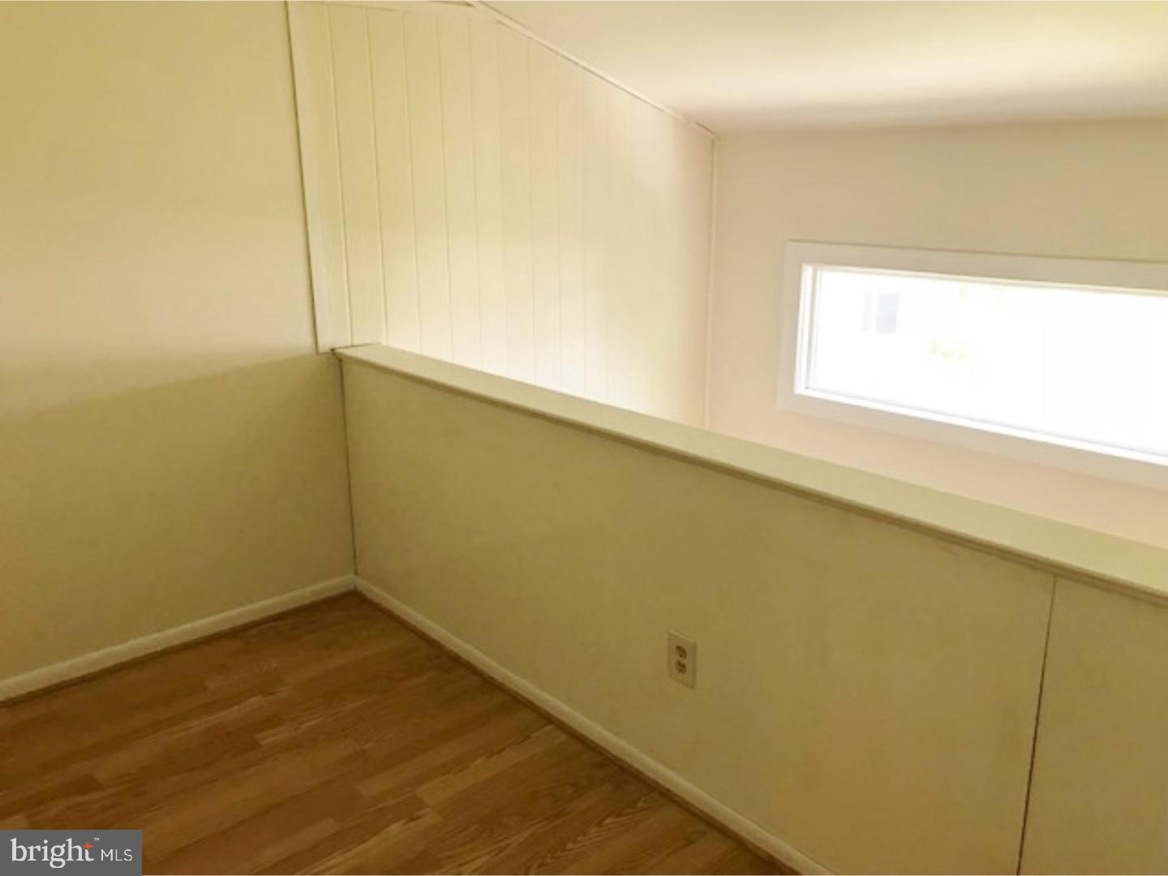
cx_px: 584
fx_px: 945
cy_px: 438
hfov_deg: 63.4
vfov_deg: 49.7
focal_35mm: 28
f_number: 1.8
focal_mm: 3.99
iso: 40
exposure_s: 1/15
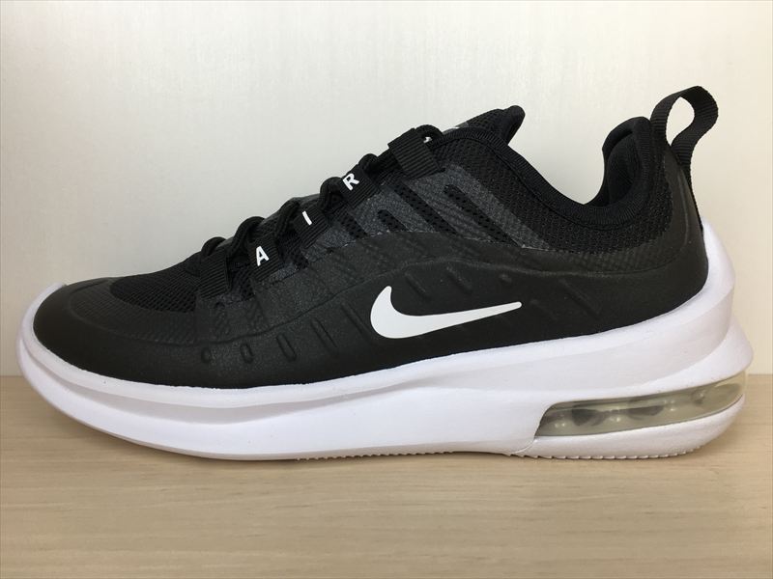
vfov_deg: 48.2
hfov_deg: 61.7
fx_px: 648
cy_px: 290
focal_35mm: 29
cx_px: 386
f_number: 2.2
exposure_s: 1/120
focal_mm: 4.15
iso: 32
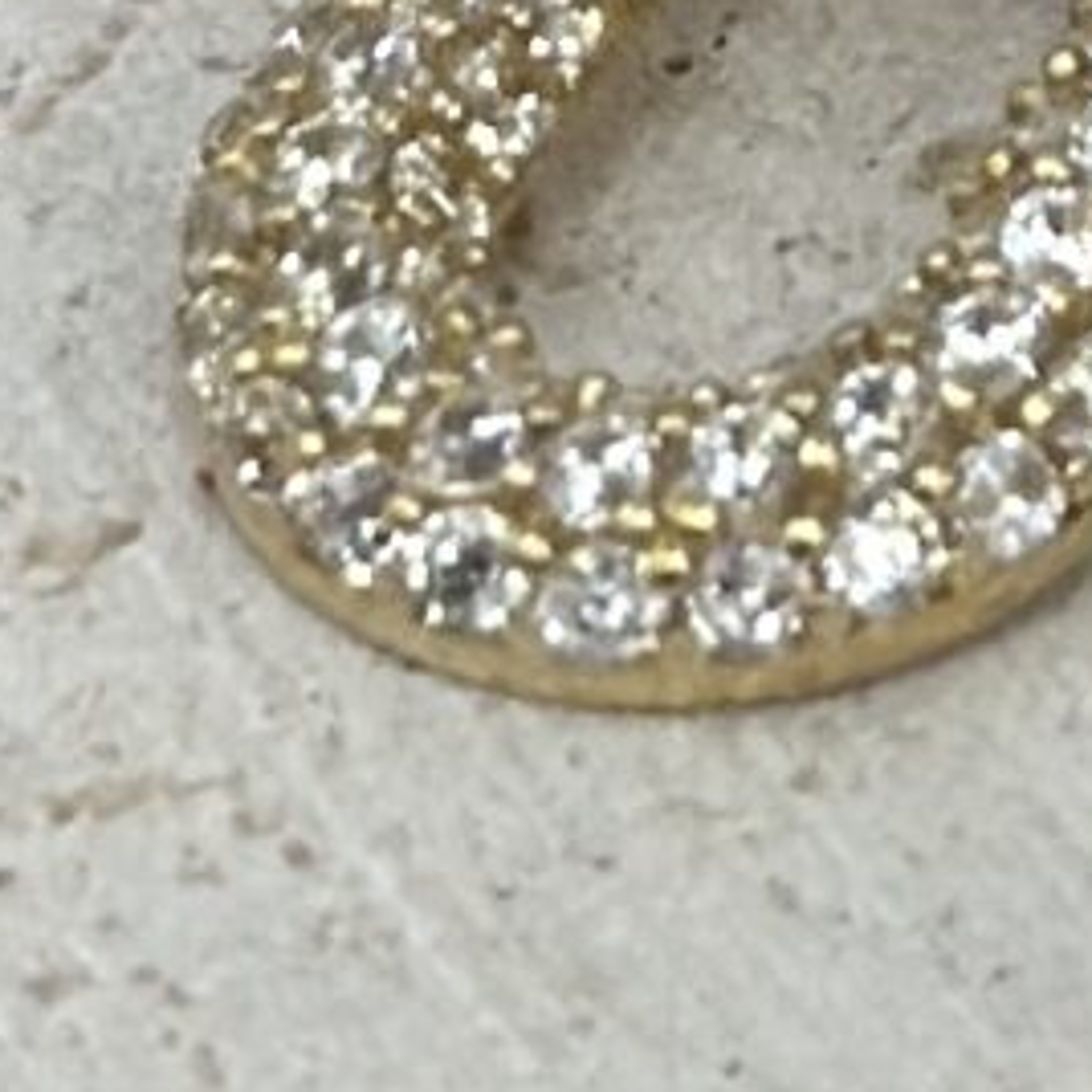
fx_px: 14490
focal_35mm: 406
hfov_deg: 4.3
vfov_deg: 4.3
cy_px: -1214
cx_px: 2257
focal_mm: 6.86
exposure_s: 1/491
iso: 80
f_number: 1.78
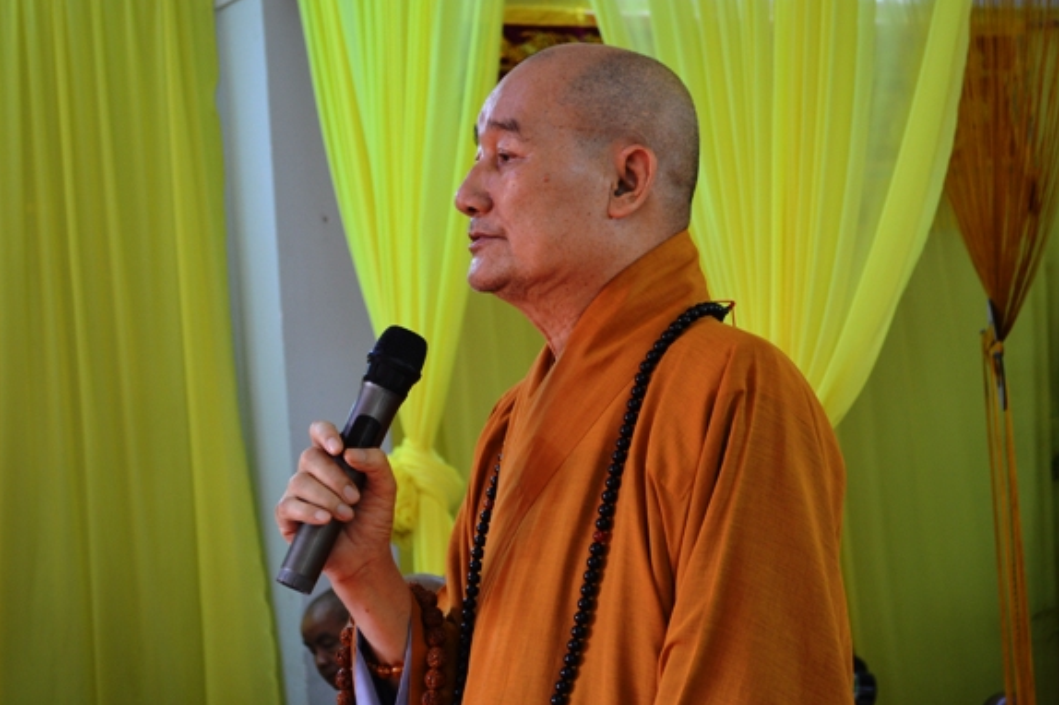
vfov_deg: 17.7
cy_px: 378
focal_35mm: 77
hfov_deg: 26.3
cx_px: 566
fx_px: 2264
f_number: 5.3
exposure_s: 1/30
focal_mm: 46
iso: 400
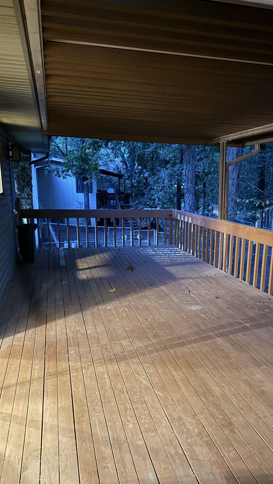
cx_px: 161
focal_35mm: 30
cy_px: 268
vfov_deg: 64.1
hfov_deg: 38.8
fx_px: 386
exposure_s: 1/9
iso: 1000
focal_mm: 6.76
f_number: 1.78
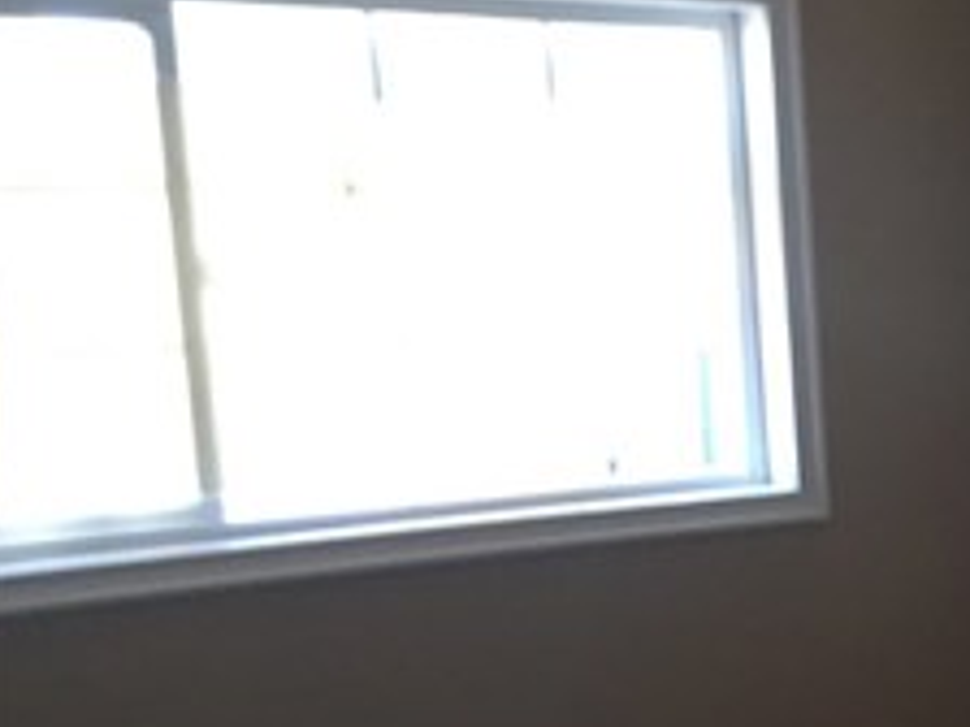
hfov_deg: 20.8
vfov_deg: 17.5
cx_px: 1368
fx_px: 2326
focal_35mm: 83
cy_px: 636
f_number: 2.2
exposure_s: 1/30
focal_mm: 4.15
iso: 100
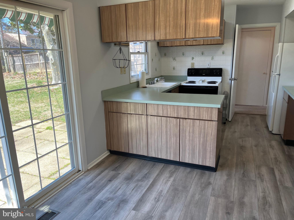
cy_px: 110
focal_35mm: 26
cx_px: 147
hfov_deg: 67.3
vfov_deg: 53.1
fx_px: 221
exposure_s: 1/153
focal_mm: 5.1
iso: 64
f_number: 1.6
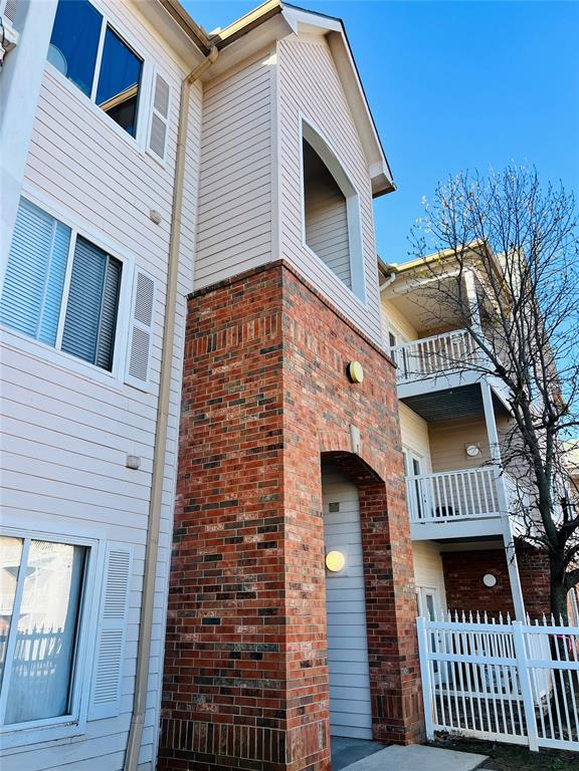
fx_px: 580
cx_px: 290
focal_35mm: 26
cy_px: 386
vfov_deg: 67.3
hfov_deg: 53.1
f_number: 1.5
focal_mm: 5.7
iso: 50
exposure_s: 1/909
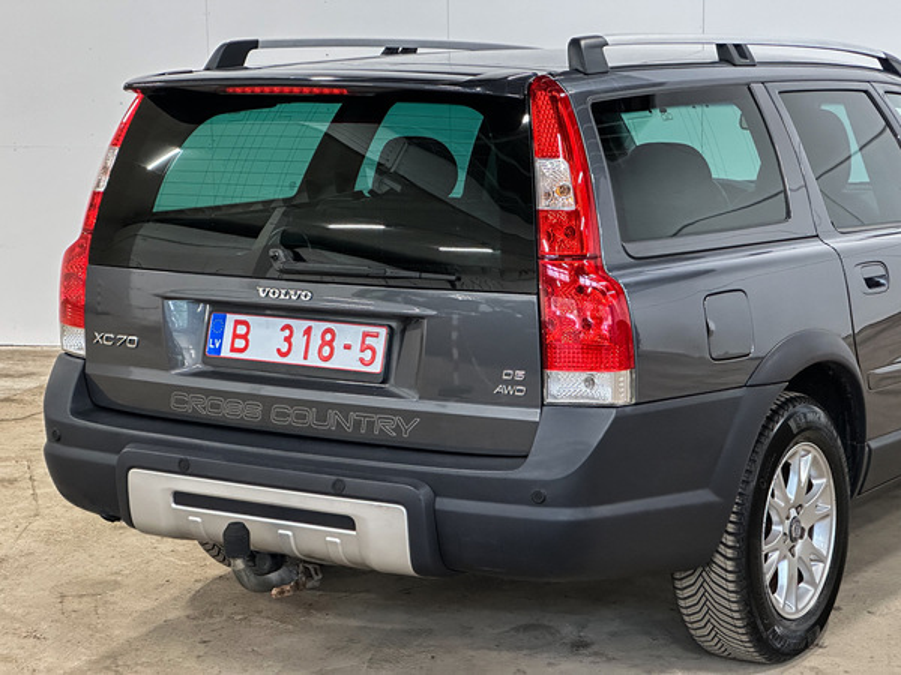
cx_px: 450
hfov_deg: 25.3
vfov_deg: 19.1
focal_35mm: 77
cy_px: 338
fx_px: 2004
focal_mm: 9
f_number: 2.8
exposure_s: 1/34
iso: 640
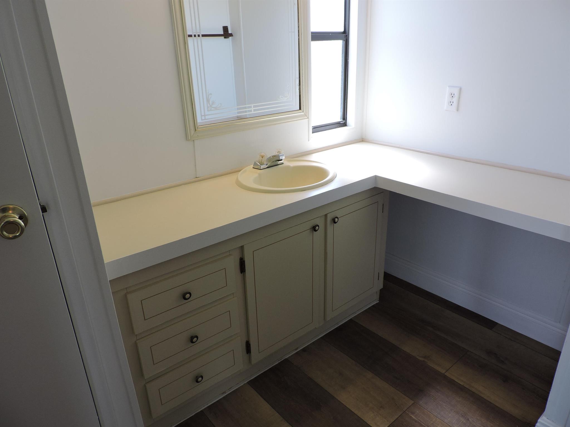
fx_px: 395
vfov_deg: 56.8
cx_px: 285
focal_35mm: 24
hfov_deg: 71.6
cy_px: 214
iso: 100
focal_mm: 4.3
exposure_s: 1/80
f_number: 3
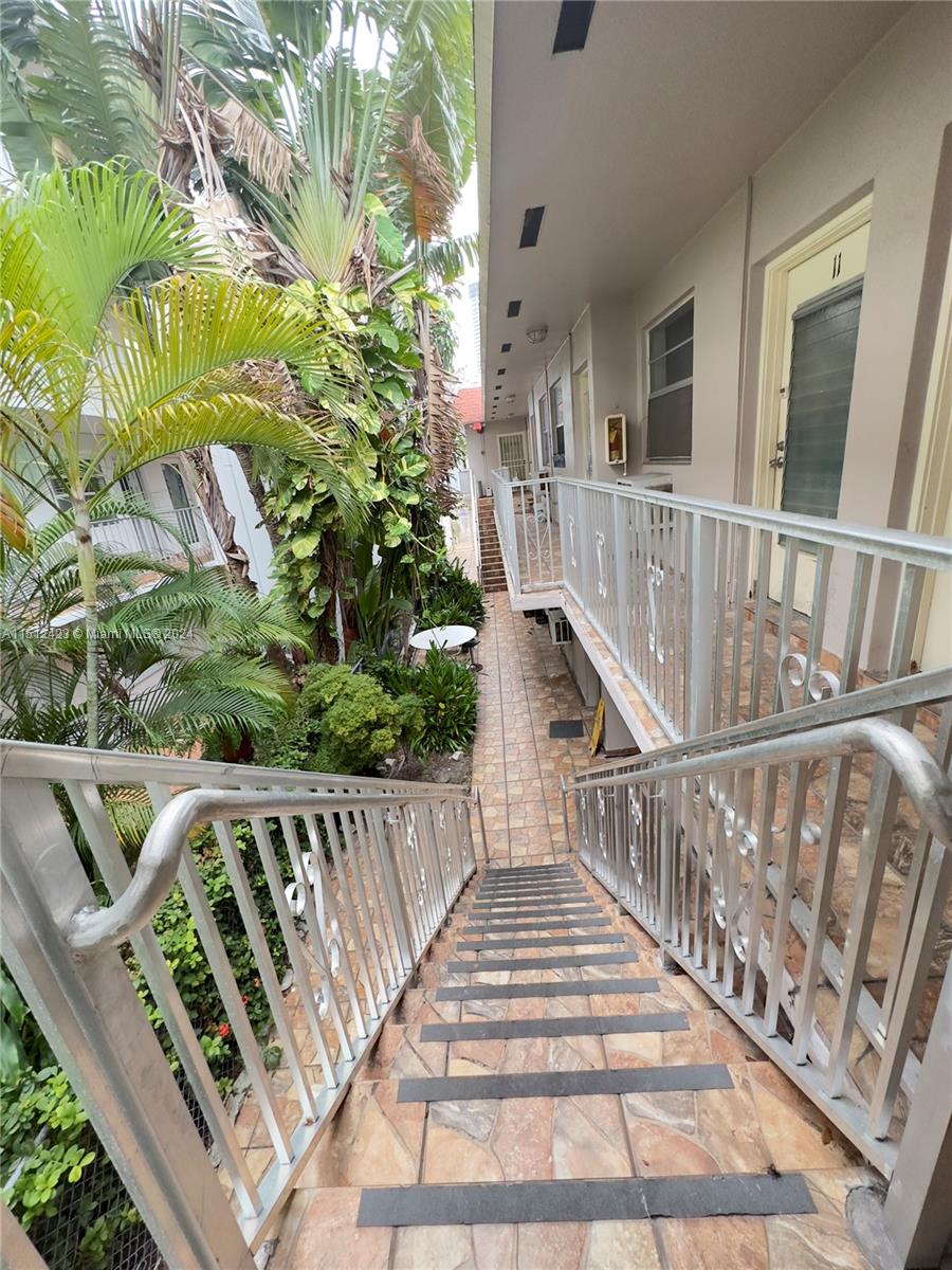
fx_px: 513
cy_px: 635
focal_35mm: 14
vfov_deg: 102.1
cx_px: 476
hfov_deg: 85.7
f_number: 2.2
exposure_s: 1/82
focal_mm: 2.22
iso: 320
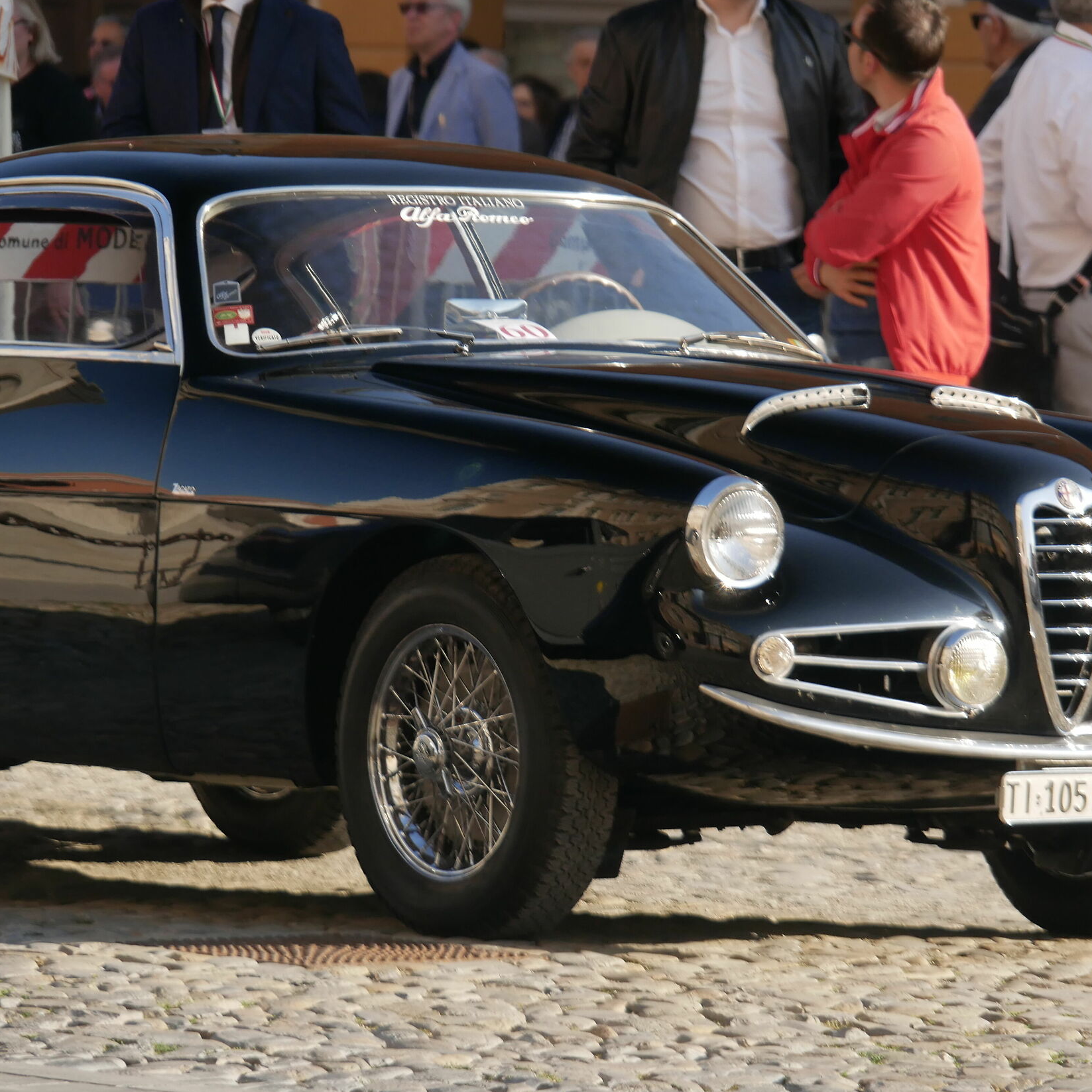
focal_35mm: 348
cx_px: 624
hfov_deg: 5.0
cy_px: 530
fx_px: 12420
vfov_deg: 5.0
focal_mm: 135
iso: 400
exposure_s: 1/320
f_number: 5.6
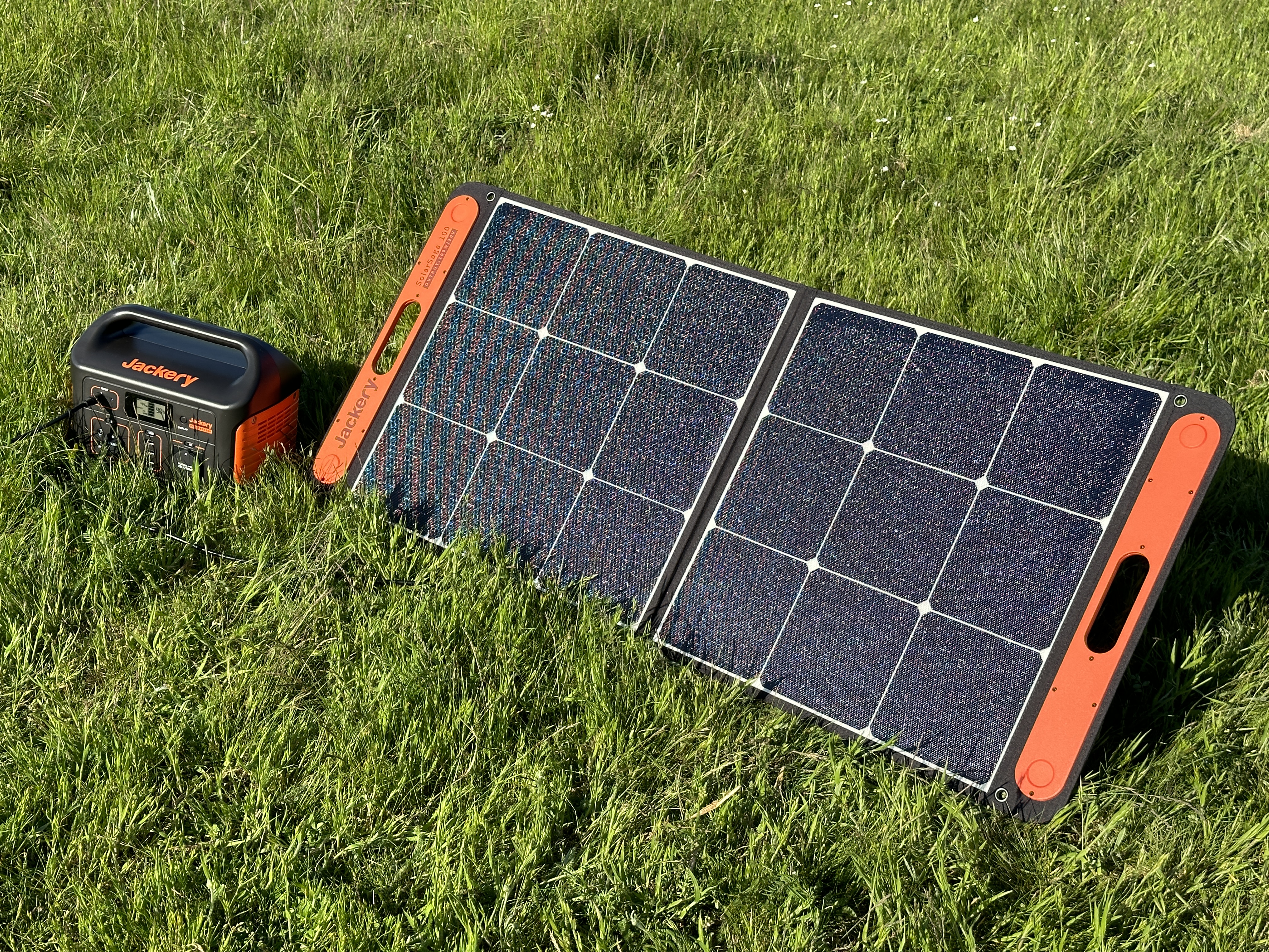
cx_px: 634
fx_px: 1760
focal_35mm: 48
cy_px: 476
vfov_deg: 30.3
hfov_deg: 39.7
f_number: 1.78
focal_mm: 6.86
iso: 64
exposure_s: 1/1880
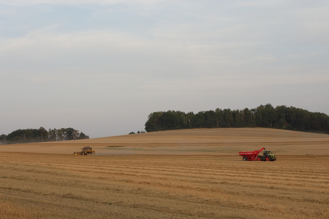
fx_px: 649
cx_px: 182
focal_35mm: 71
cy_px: 153
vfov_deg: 19.1
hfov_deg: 28.4
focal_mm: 16.99
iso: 125
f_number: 5.6
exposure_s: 1/125
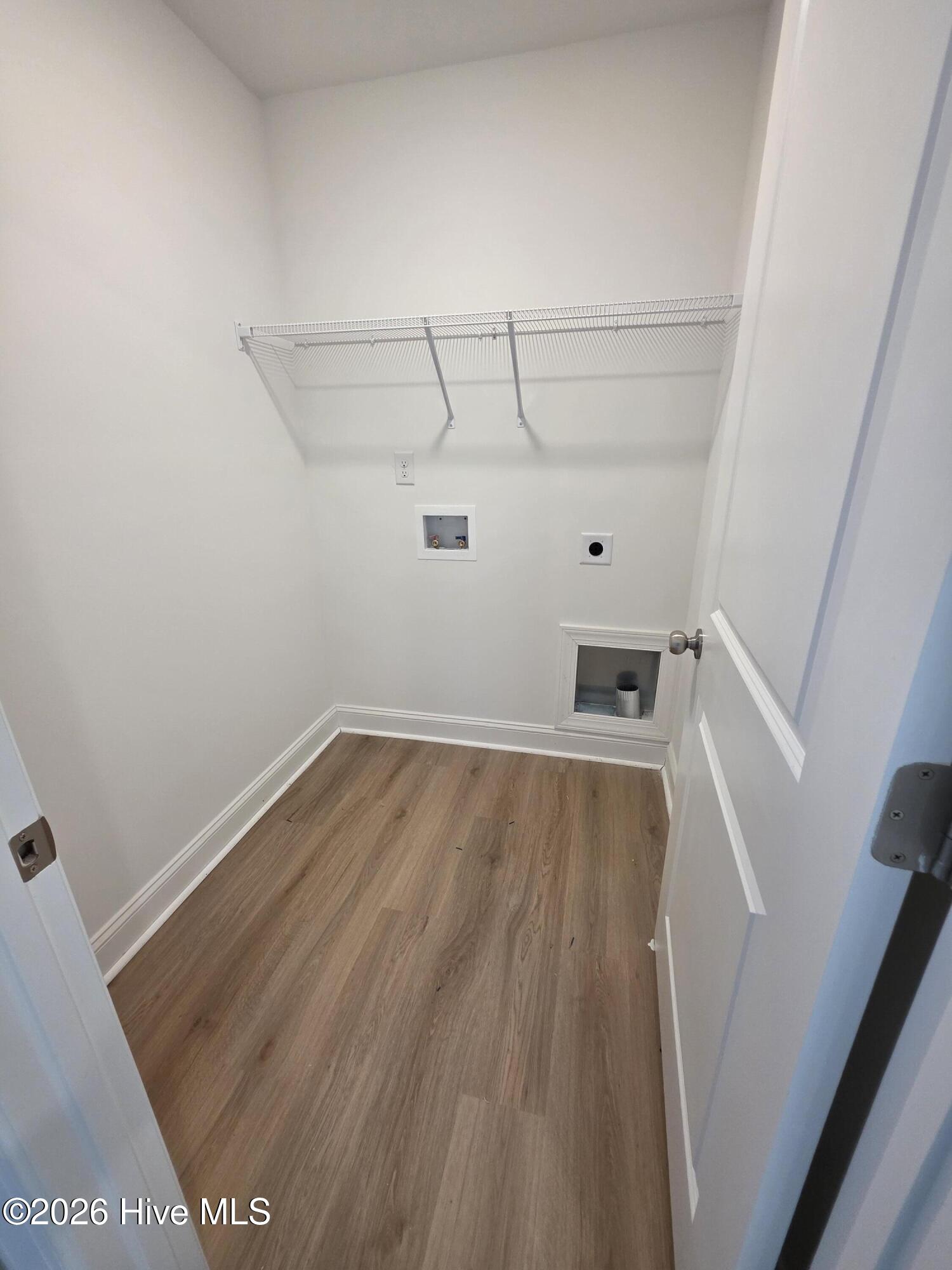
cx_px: 476
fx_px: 477
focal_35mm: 13
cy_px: 635
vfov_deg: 106.2
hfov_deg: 89.9
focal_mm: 2.2
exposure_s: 1/120
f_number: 1.9
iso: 250
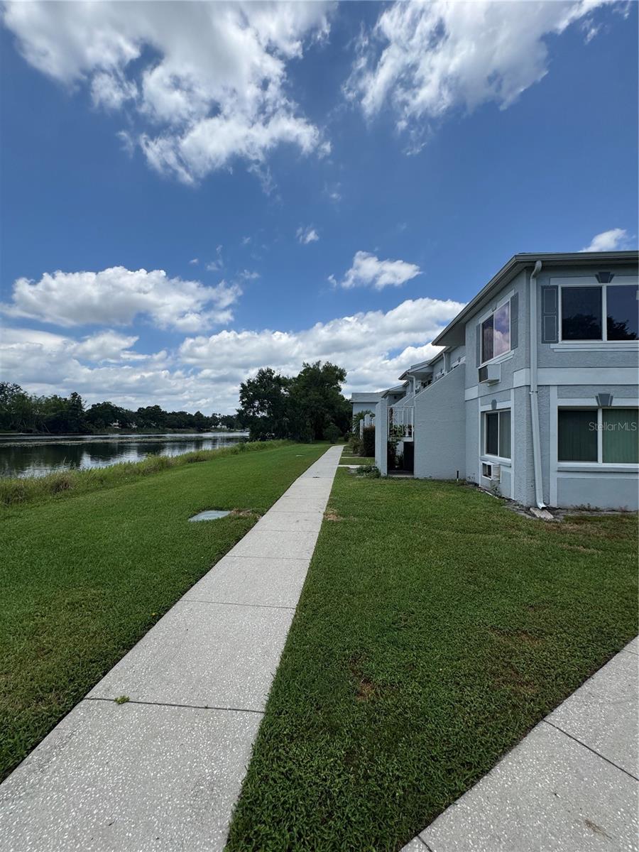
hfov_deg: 85.7
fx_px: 345
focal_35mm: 14
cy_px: 426
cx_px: 320
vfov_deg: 102.1
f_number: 2.2
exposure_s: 1/2674
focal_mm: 2.22
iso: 50
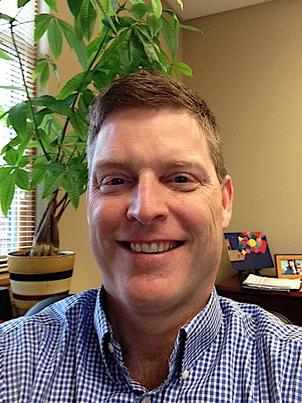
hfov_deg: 40.7
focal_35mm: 35
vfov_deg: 52.6
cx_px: 151
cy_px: 202
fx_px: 407
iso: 100
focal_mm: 2.18
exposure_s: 1/30
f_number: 2.4
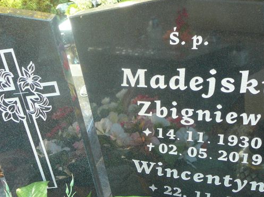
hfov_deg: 33.1
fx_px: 442
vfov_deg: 25.2
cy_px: 106
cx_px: 161
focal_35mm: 58
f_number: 3.2
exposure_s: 1/30
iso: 125
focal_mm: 6.7
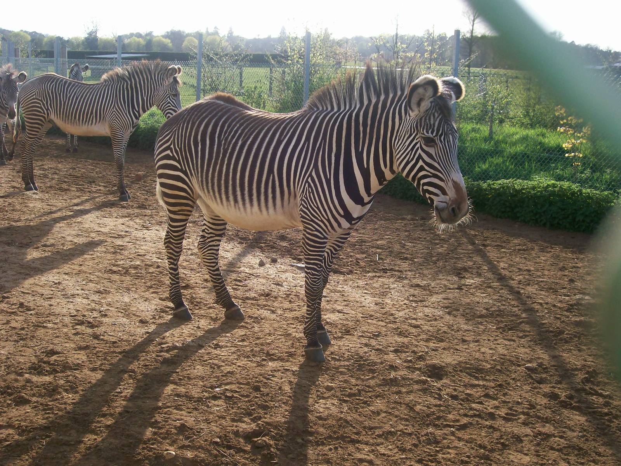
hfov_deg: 42.1
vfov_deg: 32.2
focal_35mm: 45
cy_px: 233
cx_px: 310
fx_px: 807
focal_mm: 7.46
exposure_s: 1/407
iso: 80
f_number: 3.1
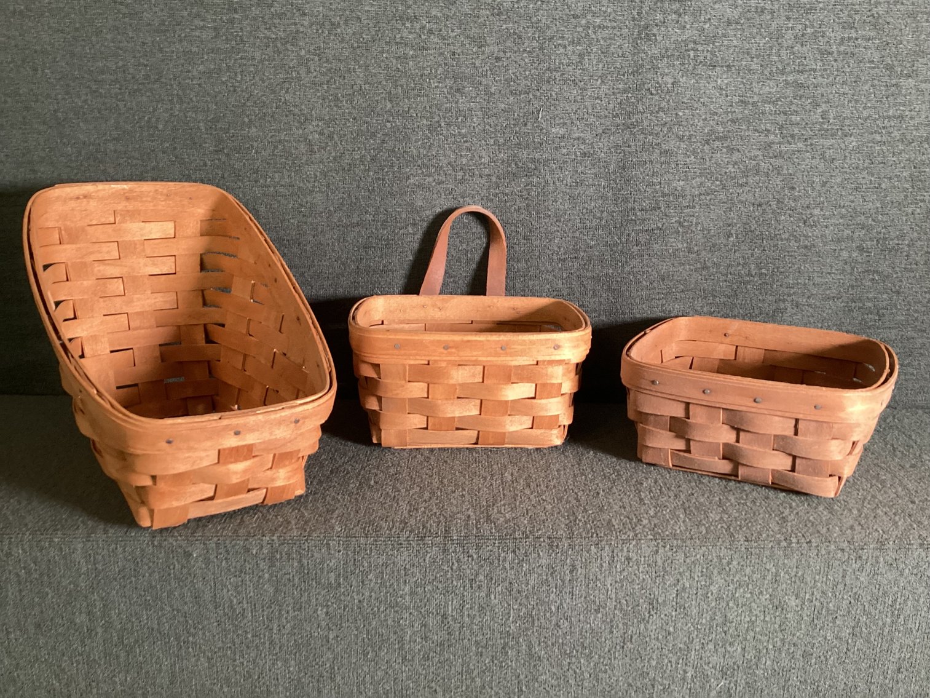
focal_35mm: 31
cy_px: 349
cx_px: 465
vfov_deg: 45.4
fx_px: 833
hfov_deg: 58.3
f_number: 2.4
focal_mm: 3.3
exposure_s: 1/60
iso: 250
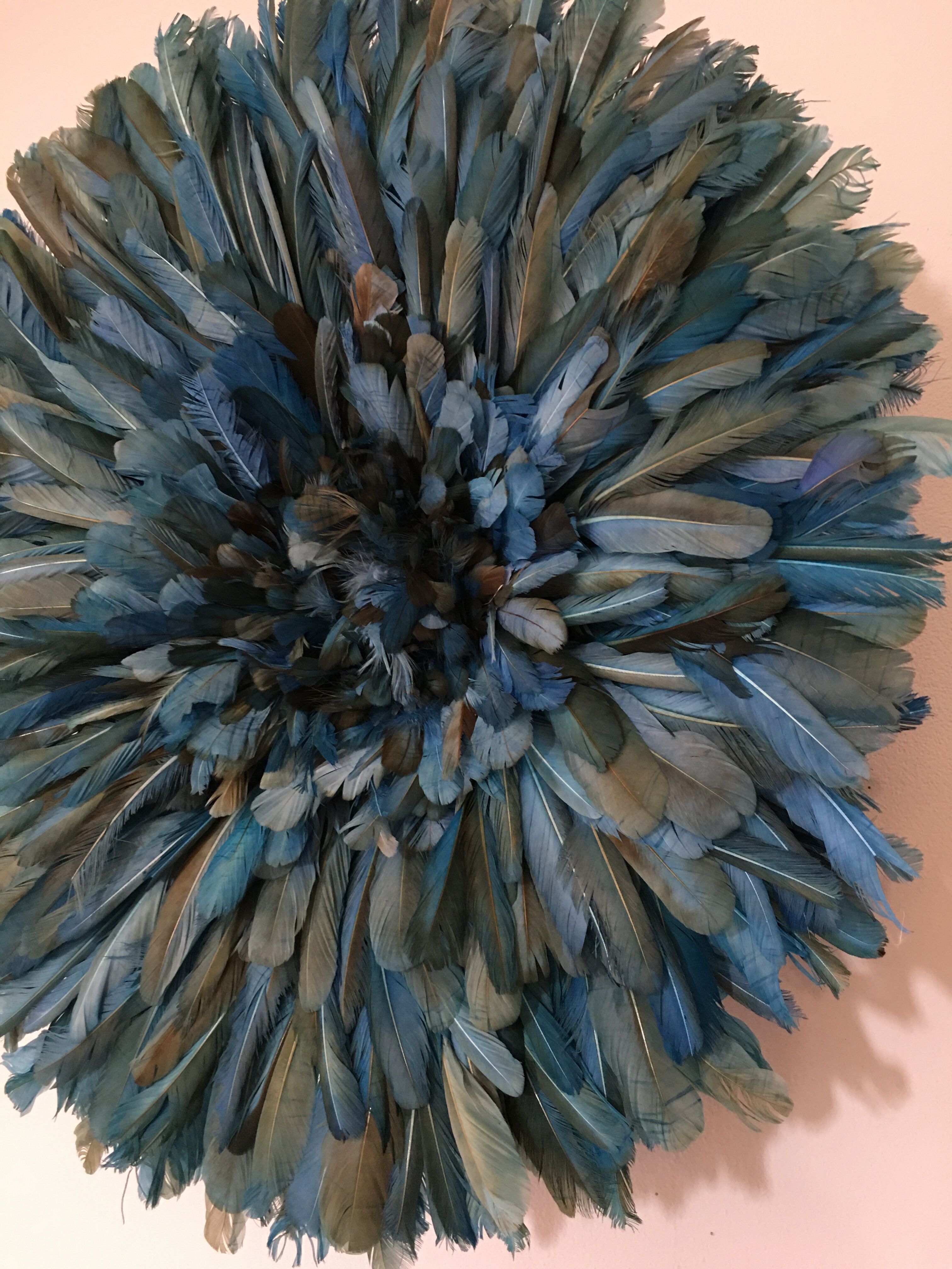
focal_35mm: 29
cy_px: 634
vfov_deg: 61.7
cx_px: 476
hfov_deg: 48.2
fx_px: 1063
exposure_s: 1/15
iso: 80
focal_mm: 4.15
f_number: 2.2
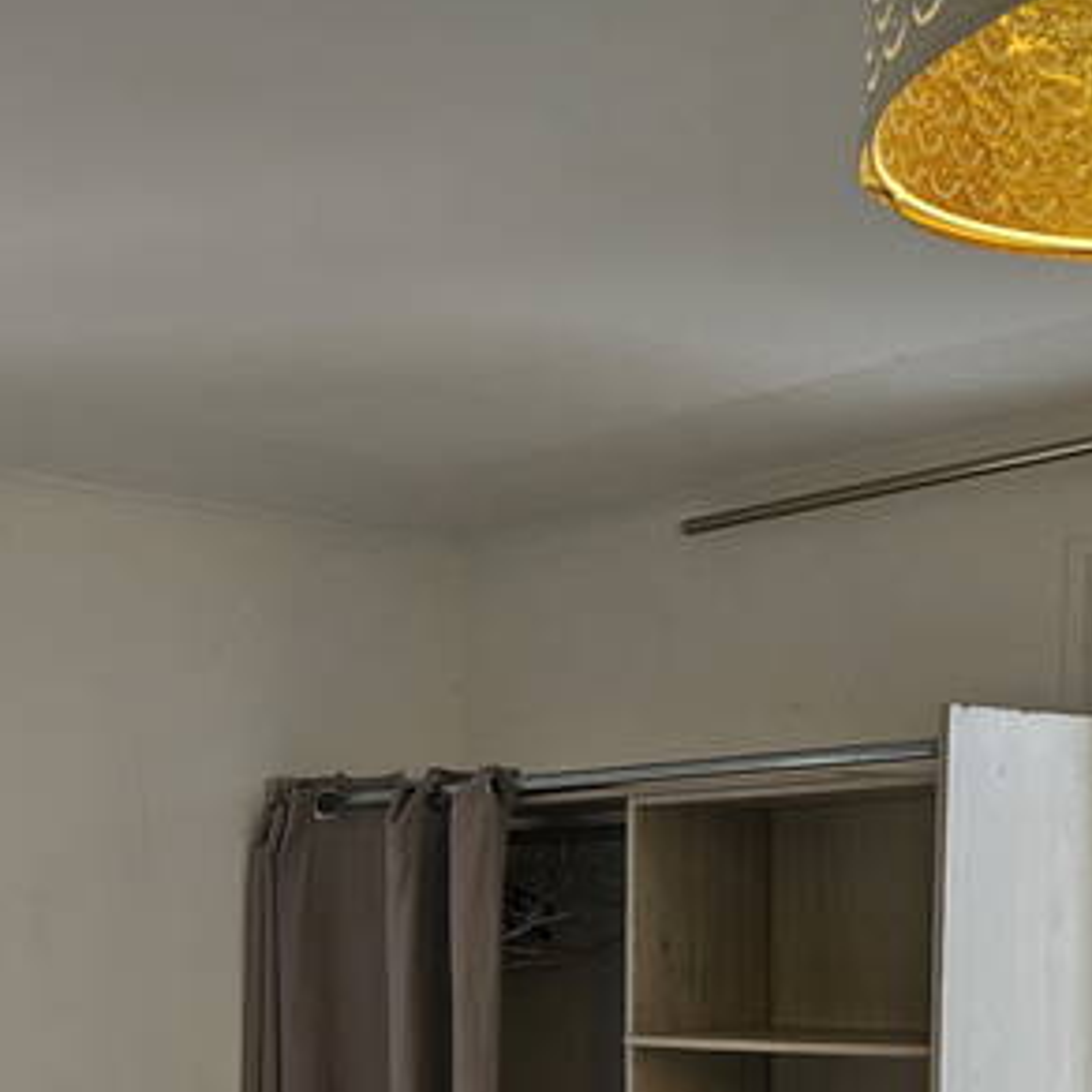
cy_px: 1092
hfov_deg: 29.3
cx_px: 34
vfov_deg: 29.1
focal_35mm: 55
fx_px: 1963
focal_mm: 6.3
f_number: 1.7
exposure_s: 1/200
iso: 320
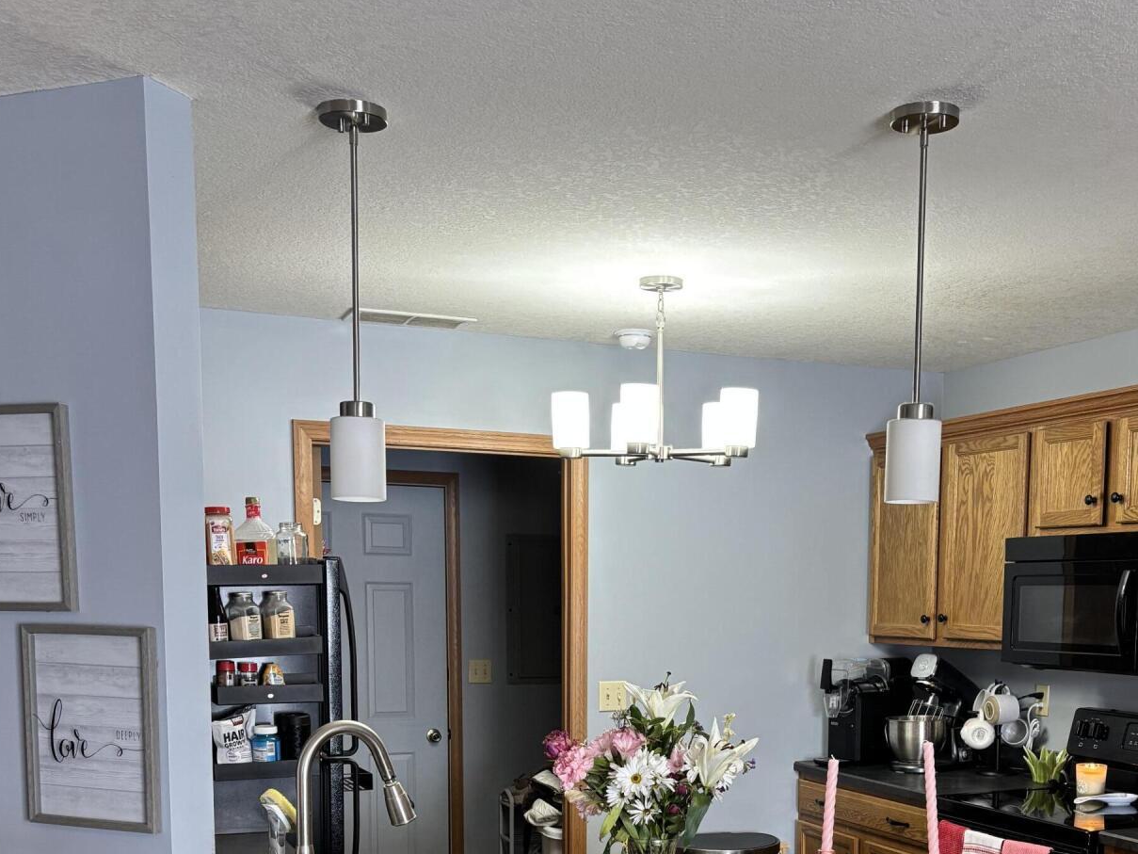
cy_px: 756
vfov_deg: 32.1
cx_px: 677
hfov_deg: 43.6
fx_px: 1414
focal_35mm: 43
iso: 160
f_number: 1.6
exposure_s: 1/60
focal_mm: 5.96
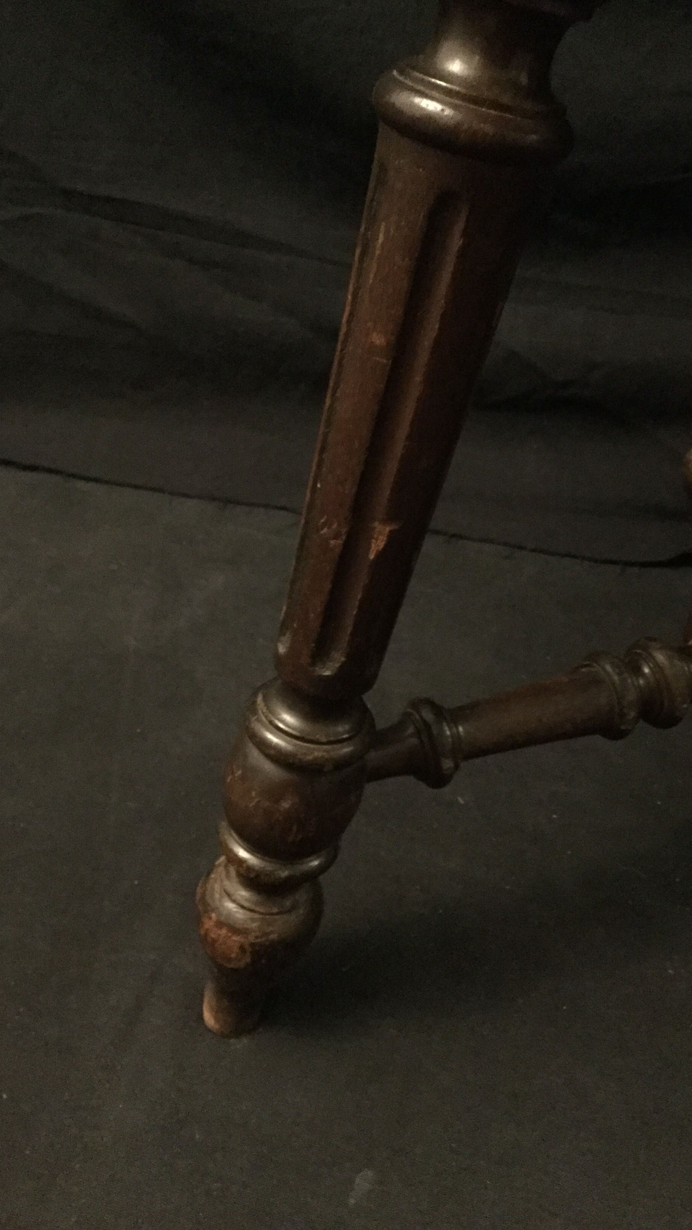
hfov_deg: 34.6
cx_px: 372
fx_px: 1109
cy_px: 611
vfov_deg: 58.0
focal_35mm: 34
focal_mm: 3.3
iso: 800
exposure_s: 1/17
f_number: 2.4
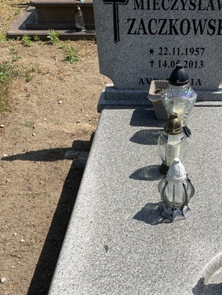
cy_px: 185
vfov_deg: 42.6
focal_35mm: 44
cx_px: 159
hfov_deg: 32.4
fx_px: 376
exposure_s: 1/4464
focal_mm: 4.2
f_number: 1.6
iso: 32
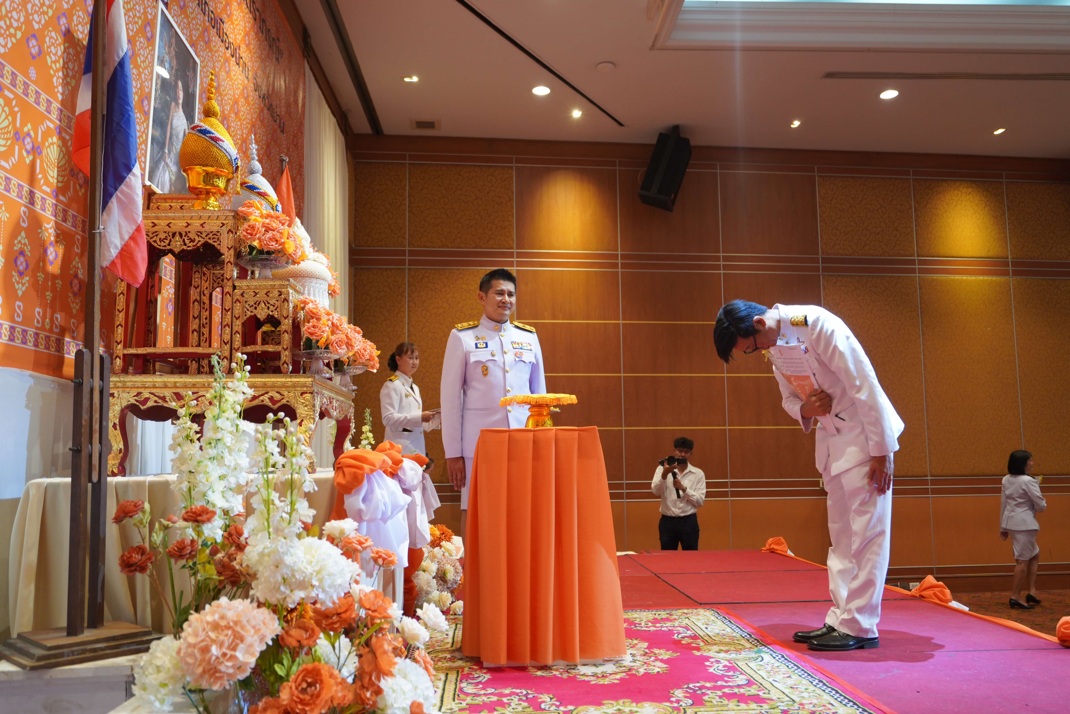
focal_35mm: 29
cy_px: 357
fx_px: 862
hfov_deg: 63.7
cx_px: 535
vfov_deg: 45.0
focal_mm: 29
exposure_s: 1/200
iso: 1600
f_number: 4
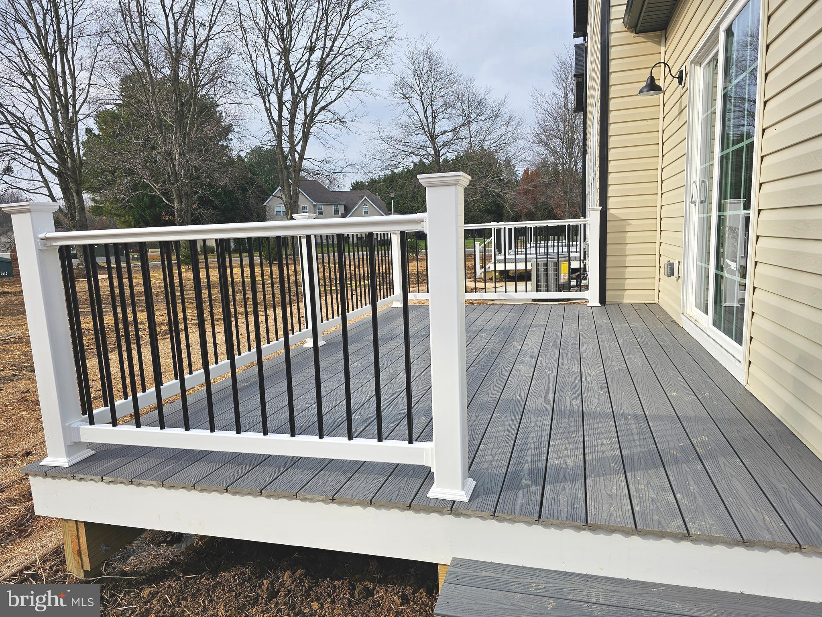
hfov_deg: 73.9
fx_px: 546
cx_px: 411
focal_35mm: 23
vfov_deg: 58.9
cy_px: 308
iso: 10
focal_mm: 6.3
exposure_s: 1/707
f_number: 1.7
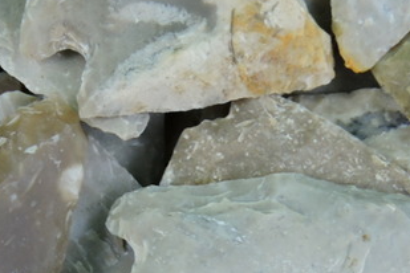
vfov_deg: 15.5
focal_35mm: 86
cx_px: 156
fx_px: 979
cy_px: 301
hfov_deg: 23.6
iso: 560
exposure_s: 1/125
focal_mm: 5.9
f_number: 3.6
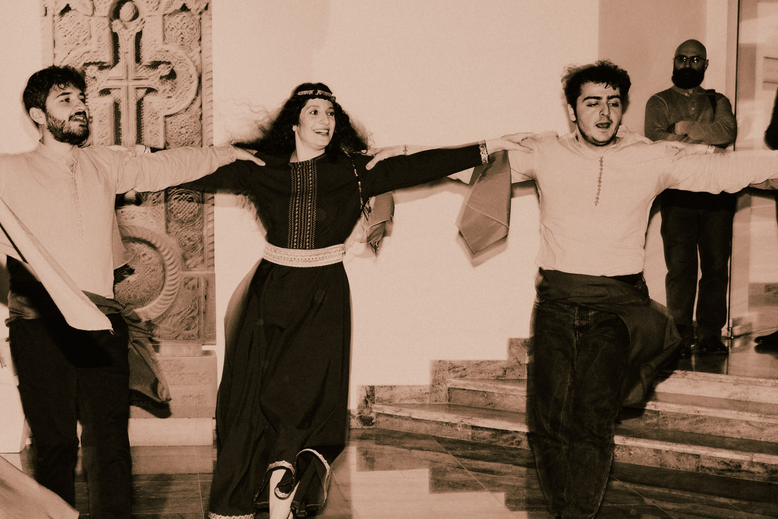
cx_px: 228
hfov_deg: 30.2
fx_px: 1427
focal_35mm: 66
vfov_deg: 20.6
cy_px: 330
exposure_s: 1/15
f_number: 11
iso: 1600
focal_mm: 40
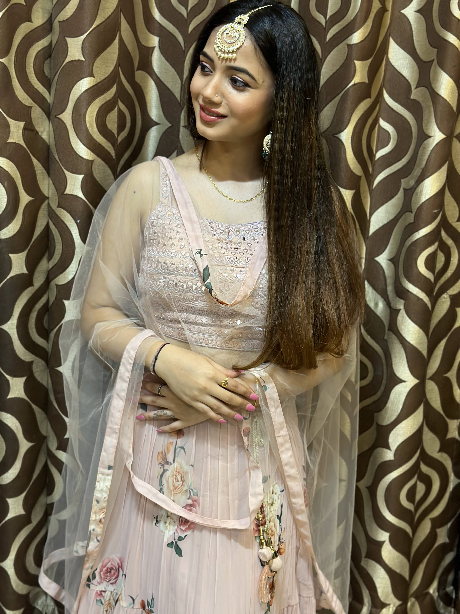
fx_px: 850
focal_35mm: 48
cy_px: 307
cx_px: 230
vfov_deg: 39.7
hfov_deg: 30.3
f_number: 1.78
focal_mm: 6.86
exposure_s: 1/33
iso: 320
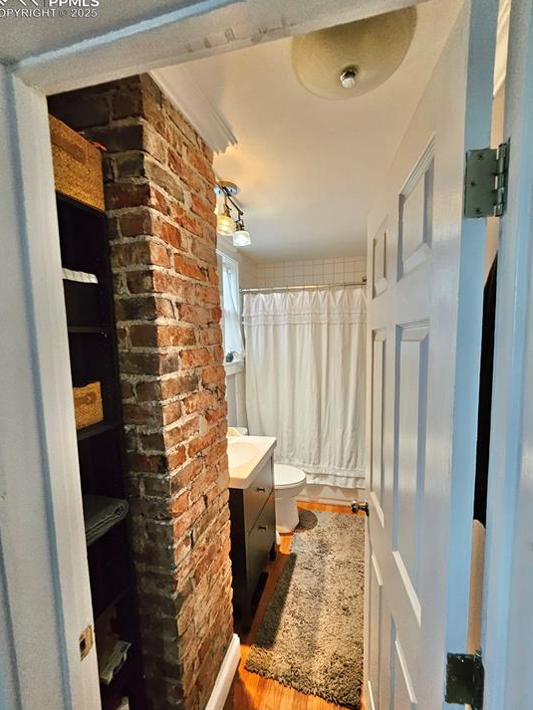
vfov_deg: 102.0
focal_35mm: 14
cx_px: 274
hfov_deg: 85.7
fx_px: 287
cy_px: 368
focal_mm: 1.7
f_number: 2.2
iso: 320
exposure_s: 1/40
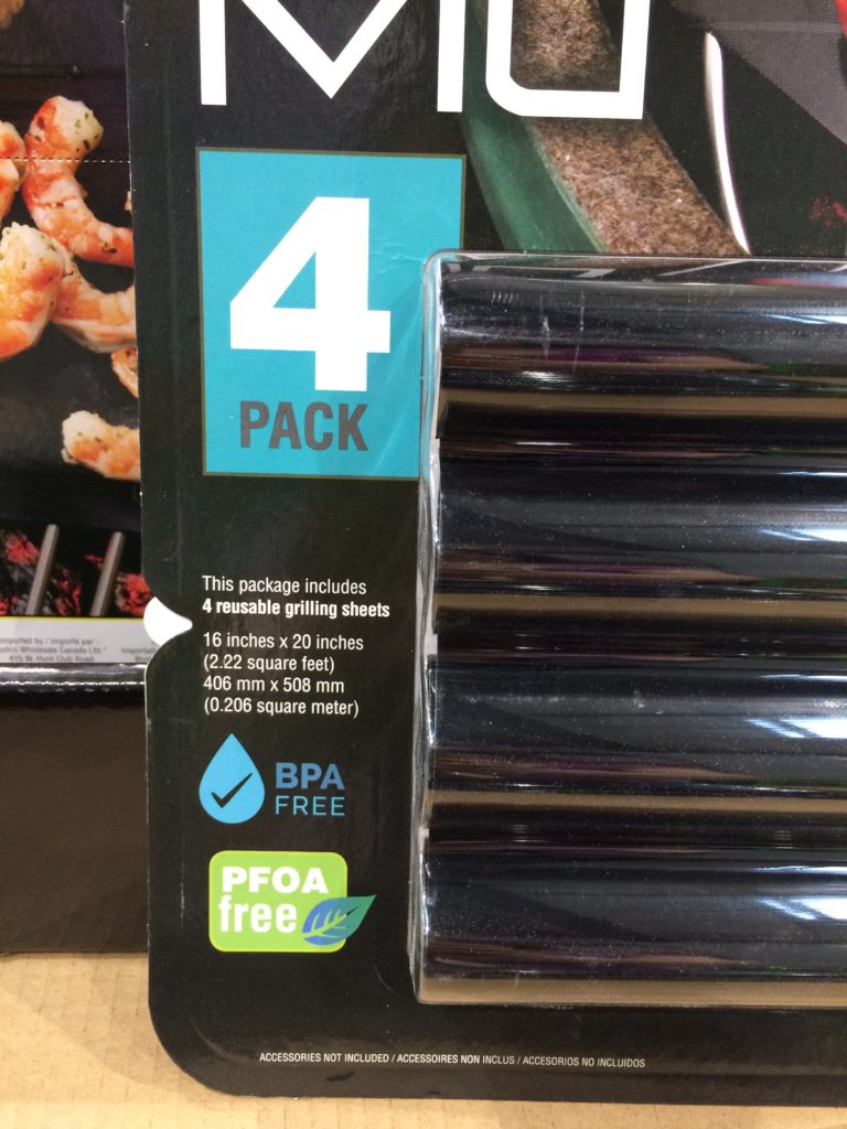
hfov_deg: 48.2
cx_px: 424
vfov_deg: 61.7
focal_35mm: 29
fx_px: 946
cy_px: 564
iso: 160
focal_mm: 4.15
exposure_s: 1/30
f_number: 2.2
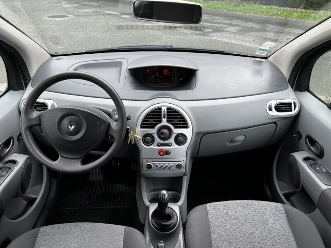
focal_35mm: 26
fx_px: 249
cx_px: 166
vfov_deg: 53.1
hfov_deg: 67.3
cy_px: 124
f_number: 1.5
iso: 40
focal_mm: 5.7
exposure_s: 1/194
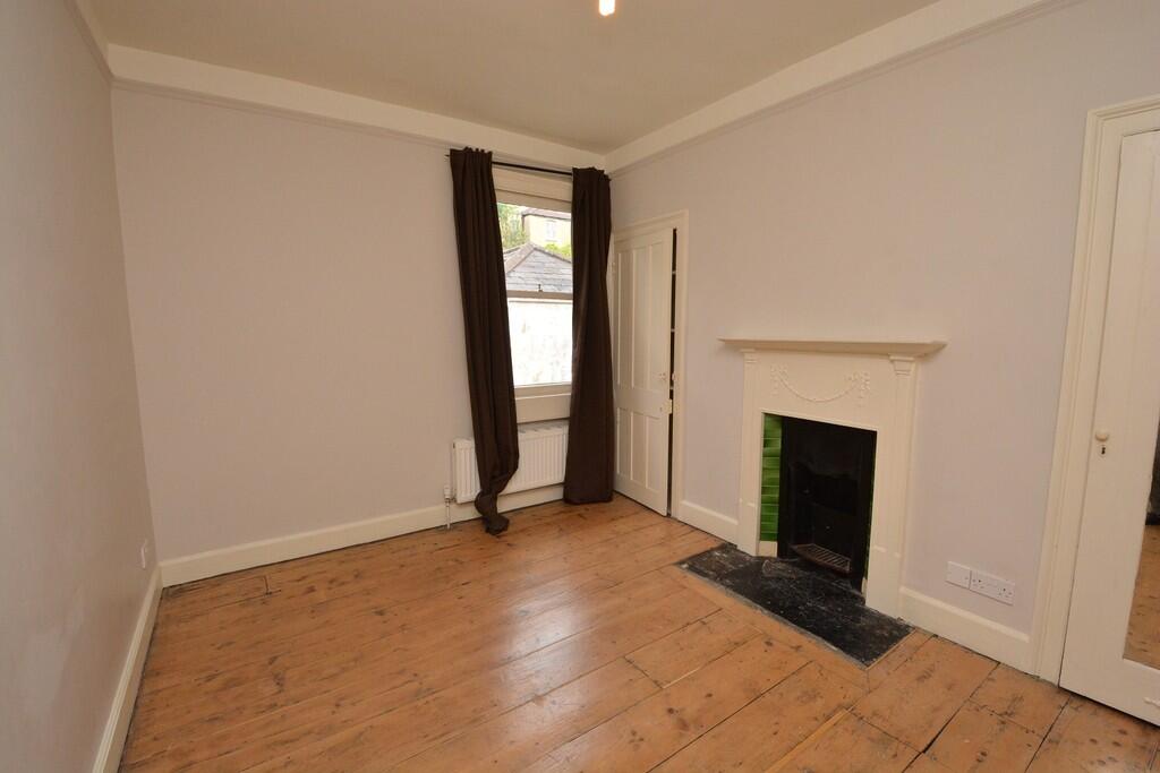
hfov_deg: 100.4
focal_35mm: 15
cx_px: 580
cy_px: 386
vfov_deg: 77.3
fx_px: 483
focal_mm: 10
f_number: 10
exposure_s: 1/160
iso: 1000
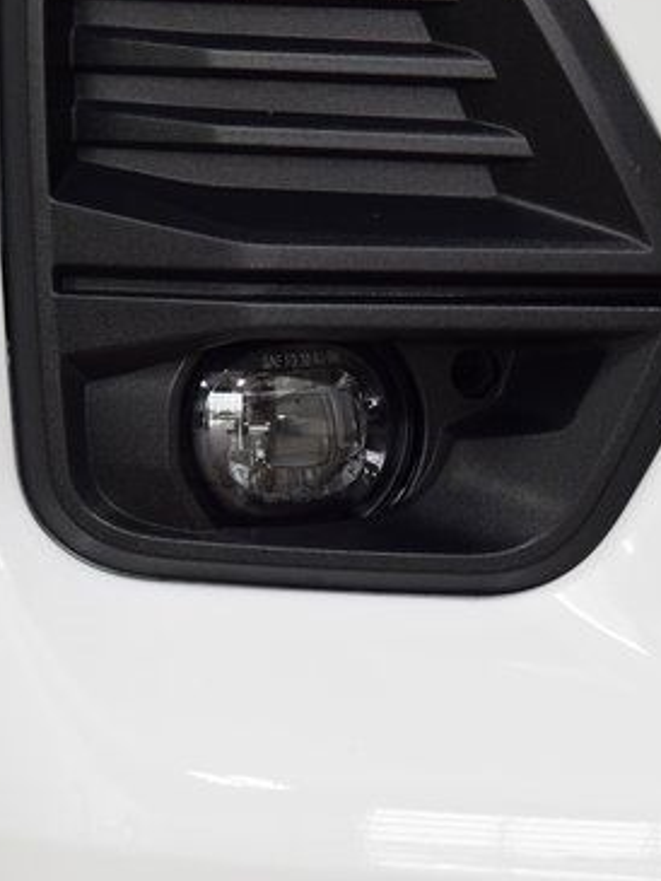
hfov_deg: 8.4
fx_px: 4504
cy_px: 440
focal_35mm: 177
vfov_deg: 11.2
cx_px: 347
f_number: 7.1
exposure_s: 1/30
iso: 900
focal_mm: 70
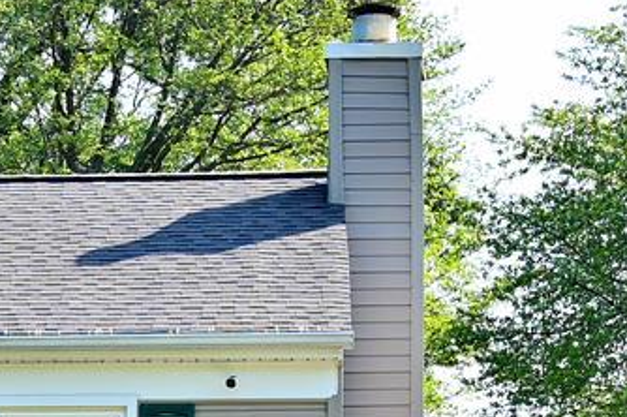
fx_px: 3306
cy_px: 663
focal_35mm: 190
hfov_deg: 10.7
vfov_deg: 7.1
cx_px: -45
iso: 100
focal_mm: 31
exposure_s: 1/80
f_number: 5.6
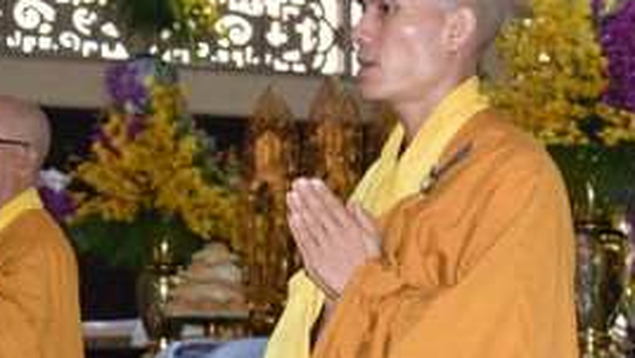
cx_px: 128
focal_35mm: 117
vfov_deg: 10.3
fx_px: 1971
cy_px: 325
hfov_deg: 18.1
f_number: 4.5
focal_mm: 46
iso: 640
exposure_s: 1/60
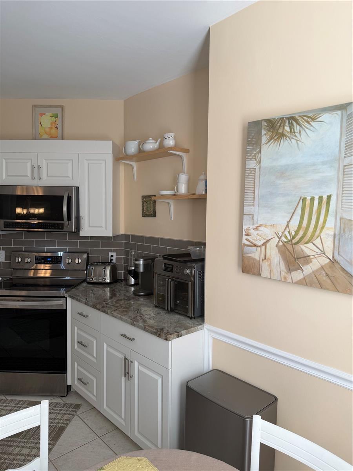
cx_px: 176
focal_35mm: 24
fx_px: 326
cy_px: 236
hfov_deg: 56.8
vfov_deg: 71.6
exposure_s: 1/120
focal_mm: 6.76
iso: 50
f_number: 1.78
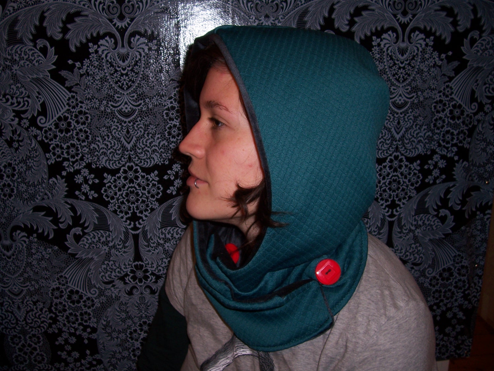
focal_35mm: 34
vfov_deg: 41.8
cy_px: 186
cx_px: 247
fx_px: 485
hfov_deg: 54.0
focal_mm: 5.6
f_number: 2.7
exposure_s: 1/60
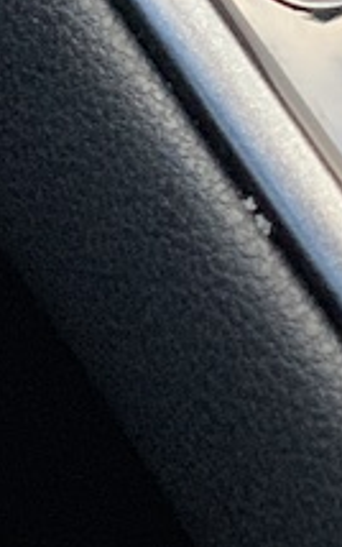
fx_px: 4096
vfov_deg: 7.2
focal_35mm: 275
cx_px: 886
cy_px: -750
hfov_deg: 4.6
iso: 125
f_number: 2.4
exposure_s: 1/60
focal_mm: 6
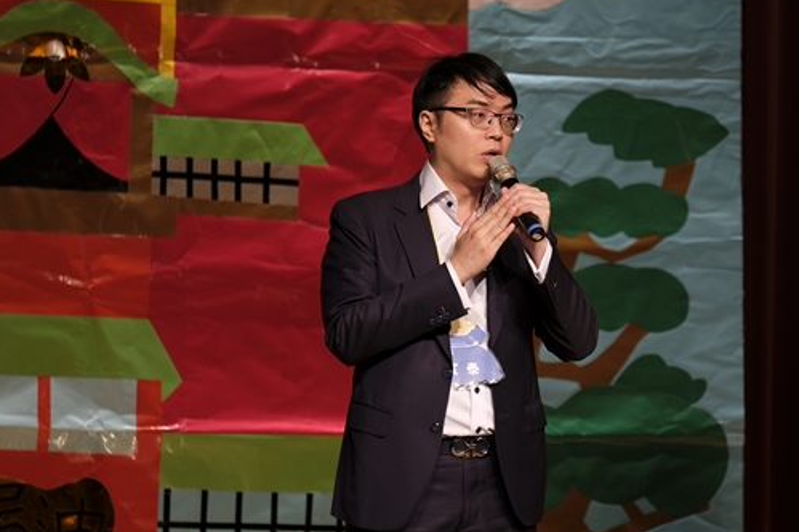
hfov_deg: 8.6
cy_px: 249
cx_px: 456
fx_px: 5301
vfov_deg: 5.7
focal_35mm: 239
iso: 500
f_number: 4.4
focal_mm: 134.5
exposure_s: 1/125
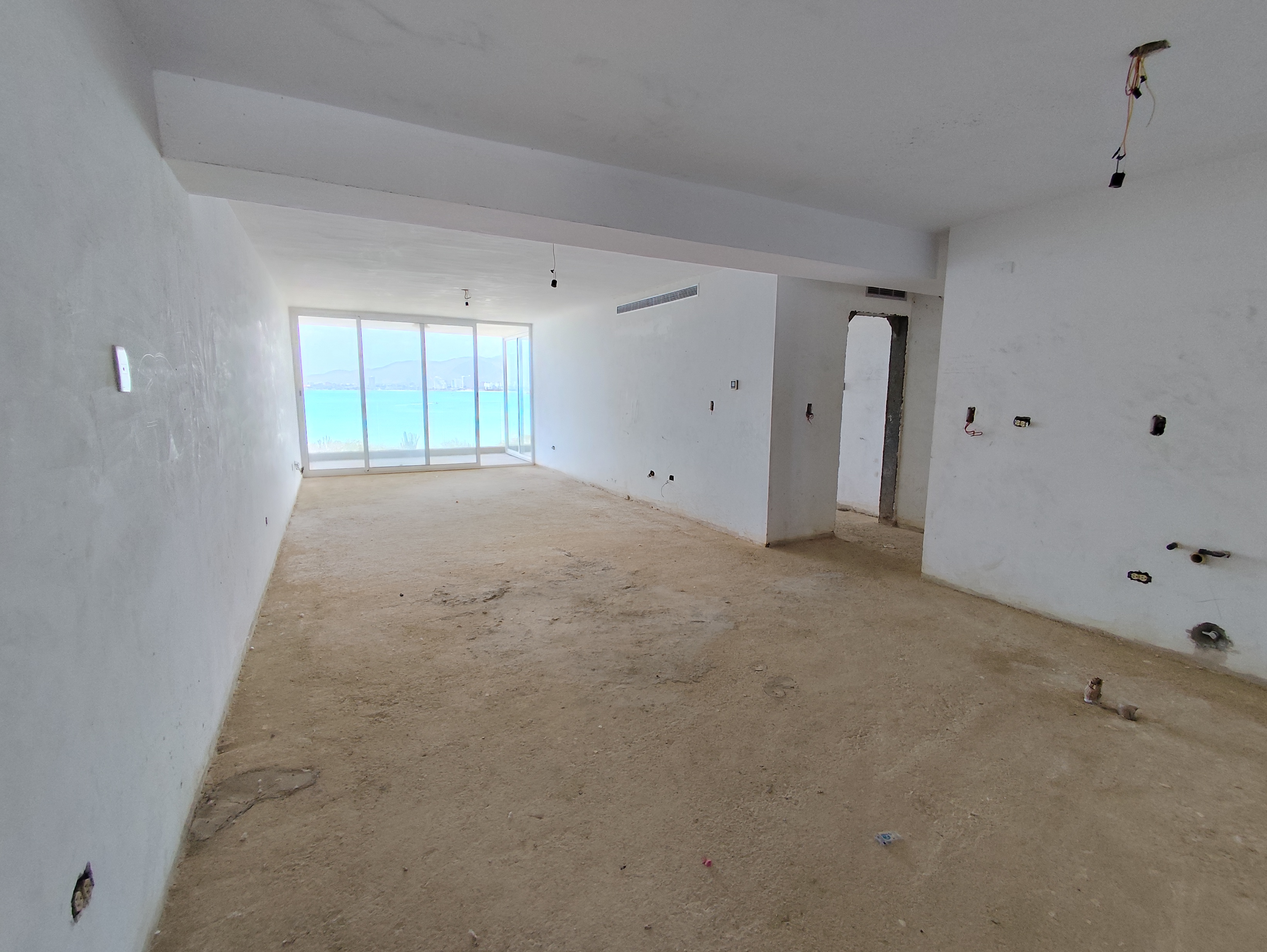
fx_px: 586
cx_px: 634
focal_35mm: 16
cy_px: 476
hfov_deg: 94.5
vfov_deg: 78.2
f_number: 2.2
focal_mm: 1.65
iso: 50
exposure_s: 1/100
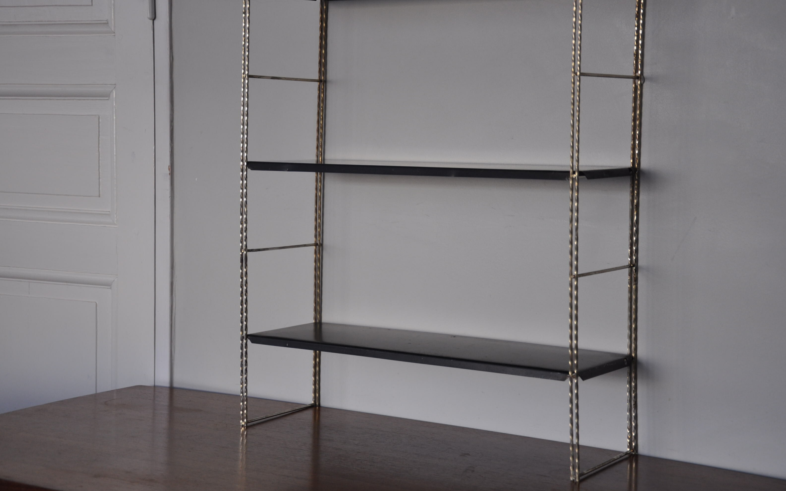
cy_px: 227
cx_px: 391
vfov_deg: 20.0
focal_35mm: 65
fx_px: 1392
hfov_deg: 31.5
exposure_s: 1/60
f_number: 4.8
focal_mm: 42
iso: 400
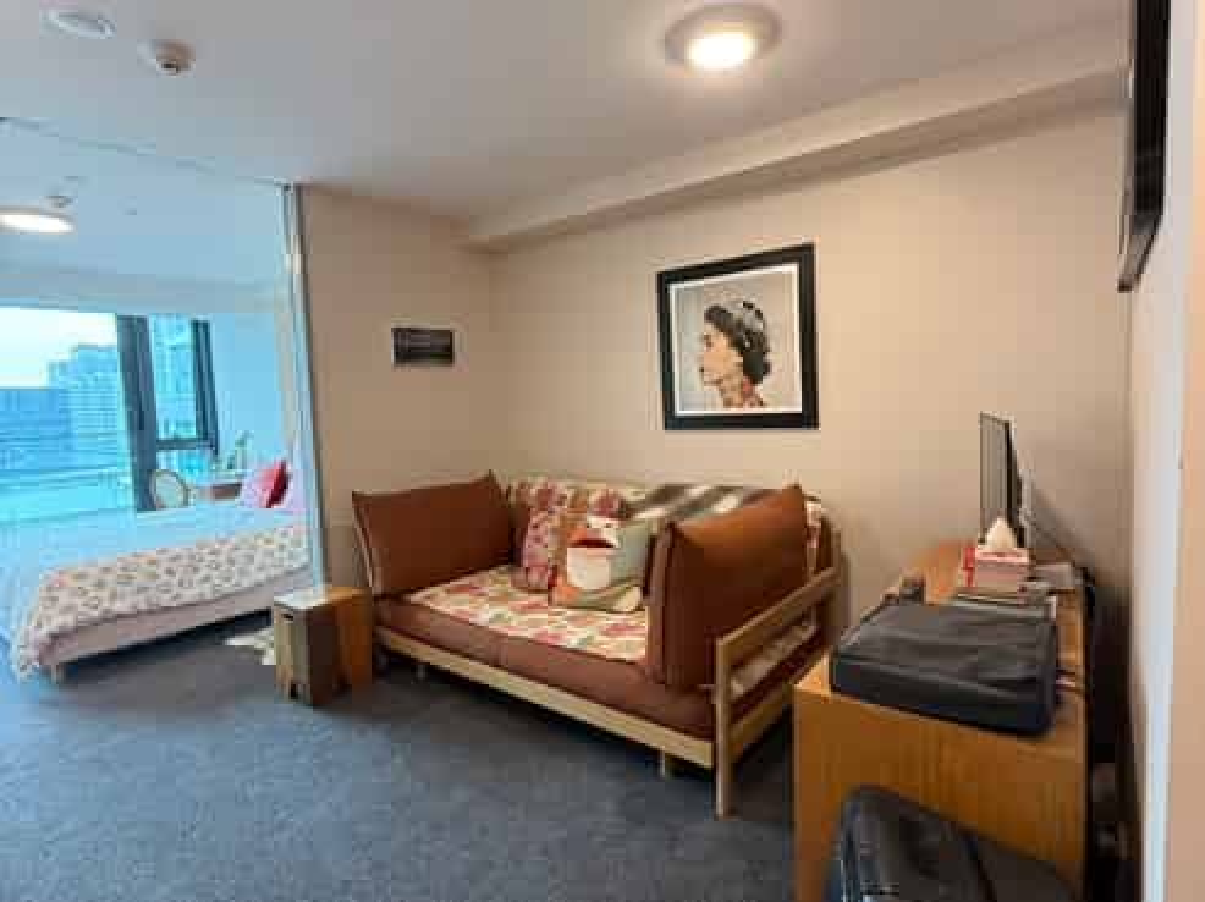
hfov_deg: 102.1
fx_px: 487
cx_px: 602
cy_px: 451
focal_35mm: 14
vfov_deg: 85.6
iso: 320
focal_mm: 2.22
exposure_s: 1/100
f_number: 2.2
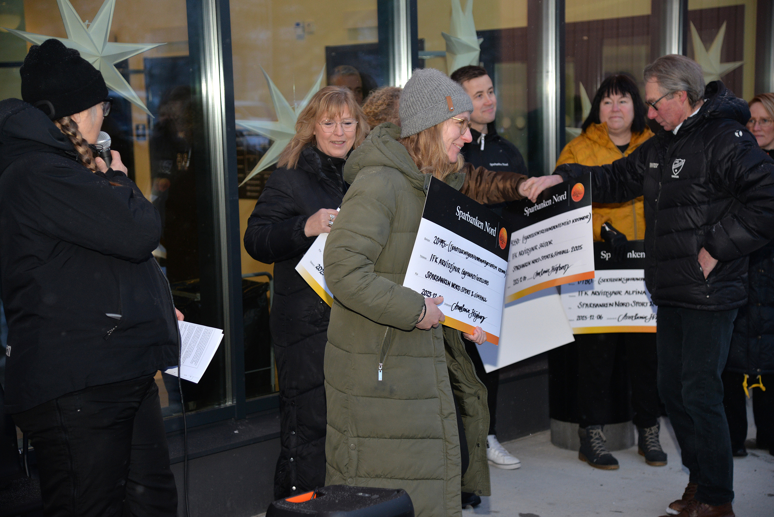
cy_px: 258
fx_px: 1419
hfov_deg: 30.5
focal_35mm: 66
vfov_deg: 20.6
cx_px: 387
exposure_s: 1/160
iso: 400
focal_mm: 66
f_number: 4
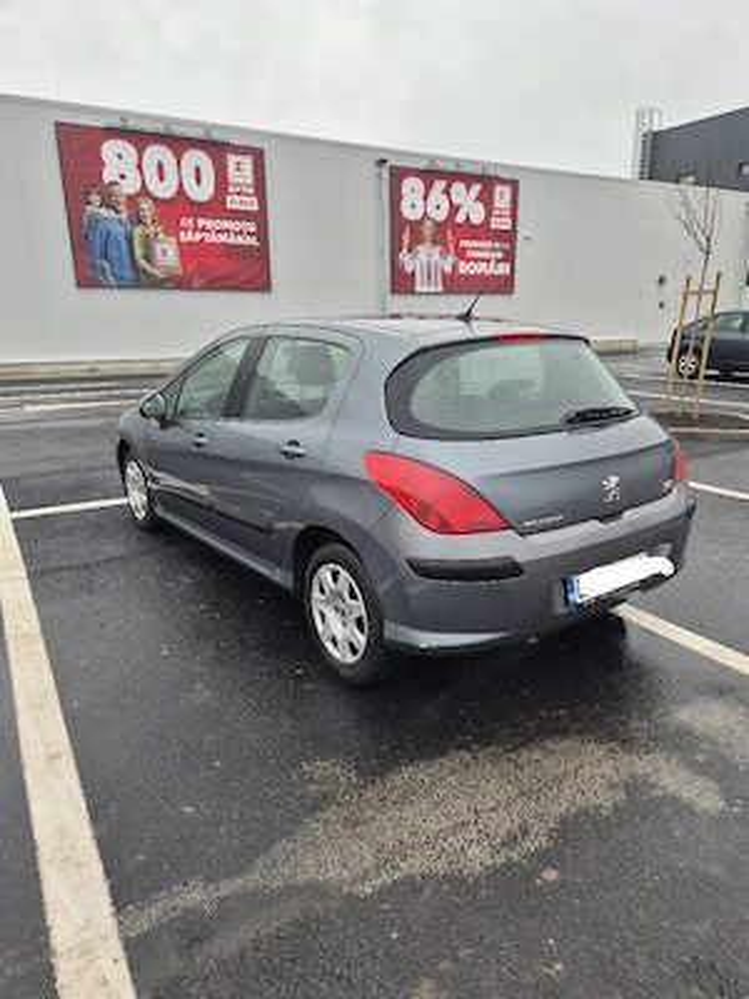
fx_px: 664
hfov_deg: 58.9
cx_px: 374
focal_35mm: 23
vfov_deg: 73.9
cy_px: 500
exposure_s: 1/182
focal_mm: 5.4
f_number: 1.8
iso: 50
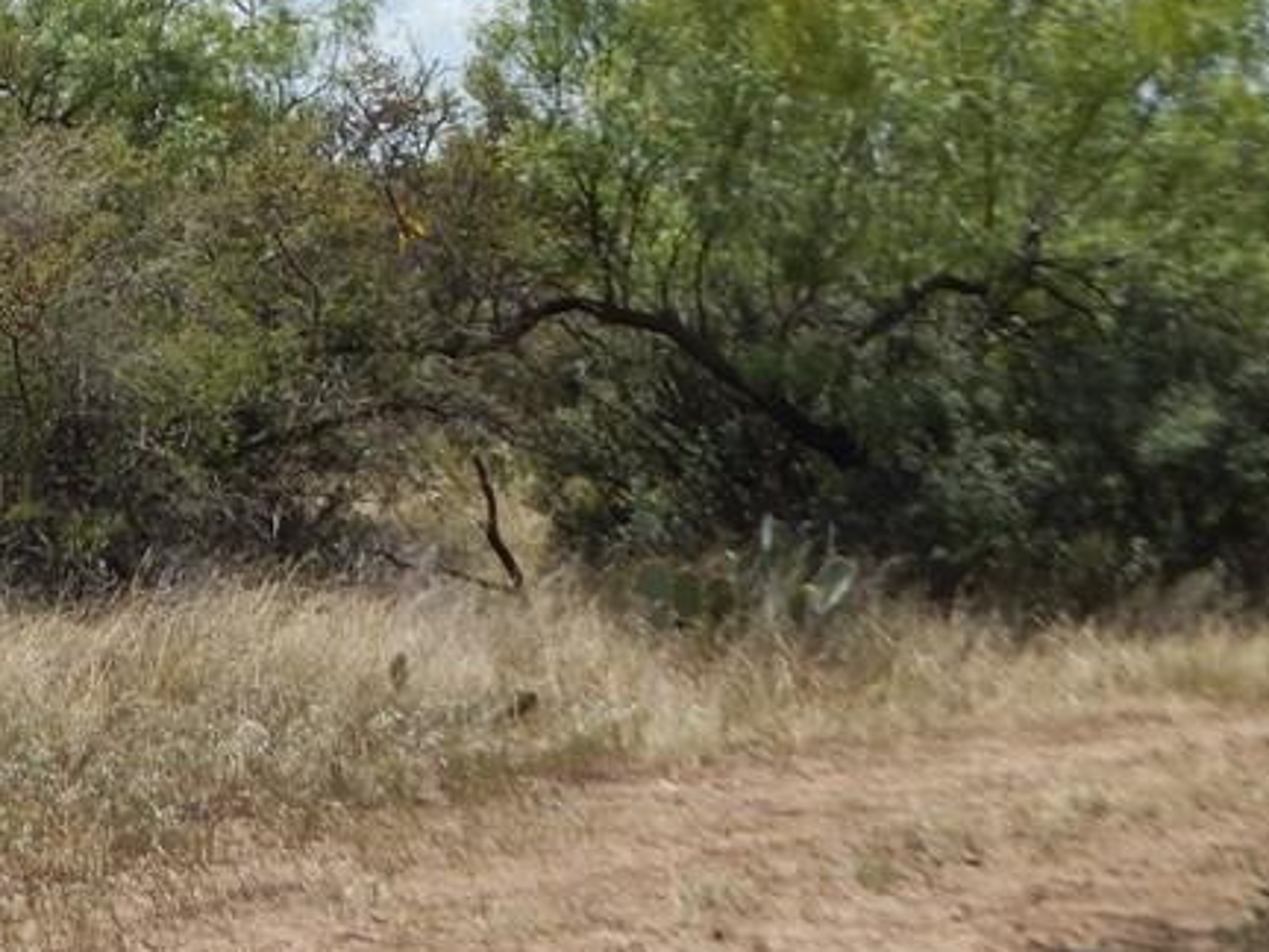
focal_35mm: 90
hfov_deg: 20.6
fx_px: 3299
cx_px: -167
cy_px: 144
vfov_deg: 16.3
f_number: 6.9
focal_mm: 6.8
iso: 125
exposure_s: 1/400
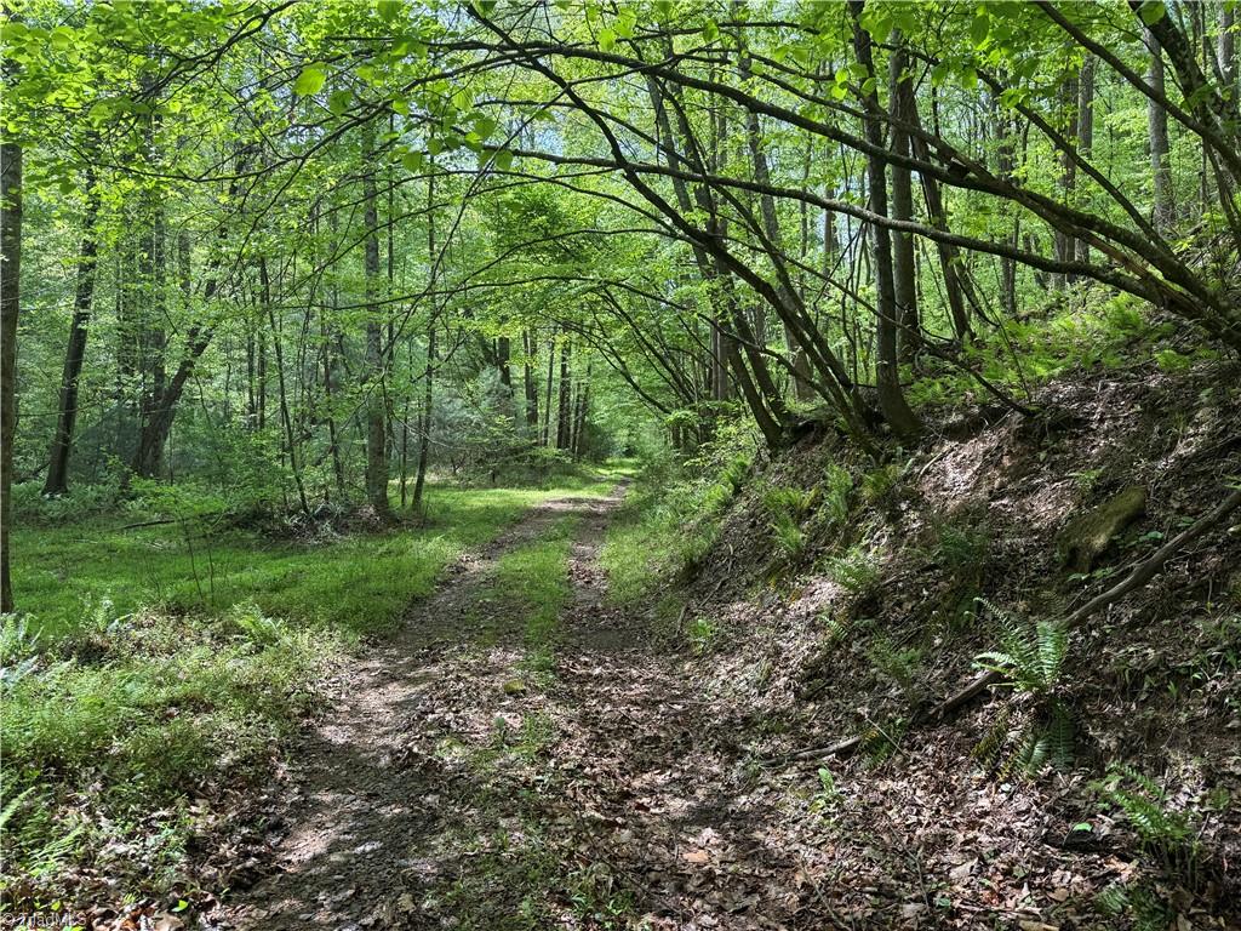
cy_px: 466
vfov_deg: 56.8
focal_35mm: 24
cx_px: 620
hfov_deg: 71.6
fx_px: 860
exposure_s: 1/460
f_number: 1.78
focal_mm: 6.76
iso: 80
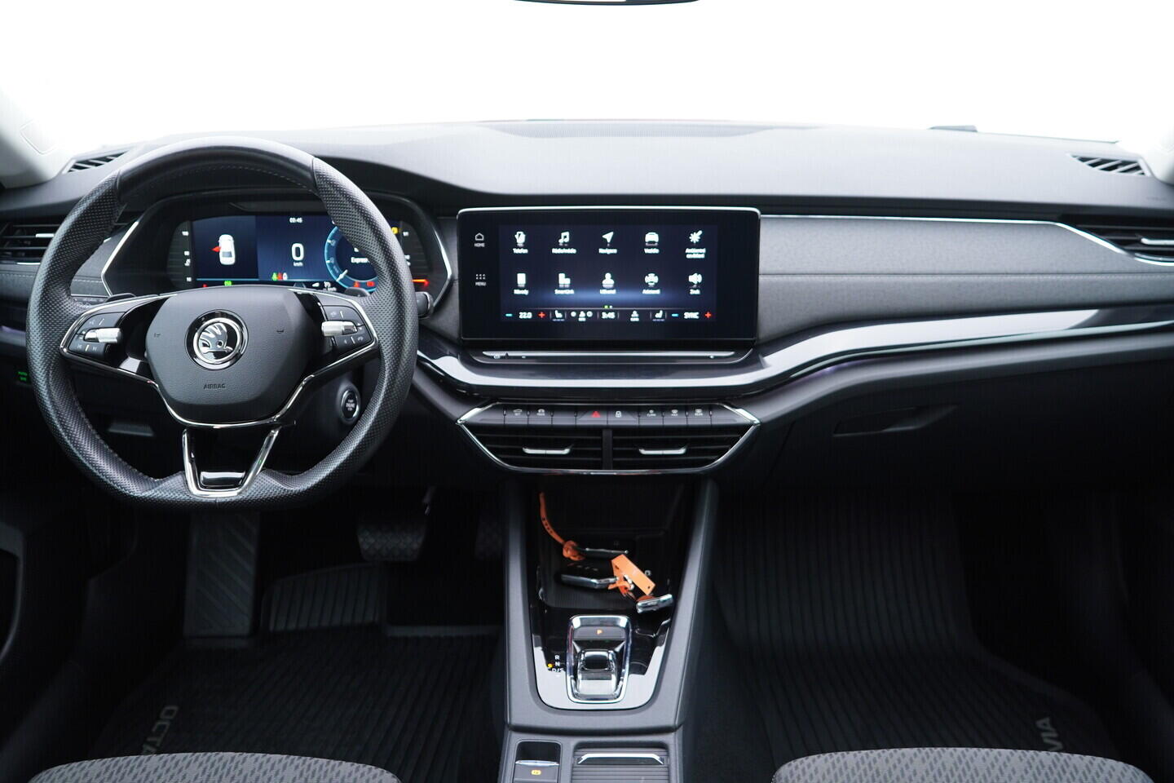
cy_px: 392
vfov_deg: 36.9
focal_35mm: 36
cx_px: 587
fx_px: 1174
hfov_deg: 53.1
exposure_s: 1/40
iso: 400
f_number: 2.8
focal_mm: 24
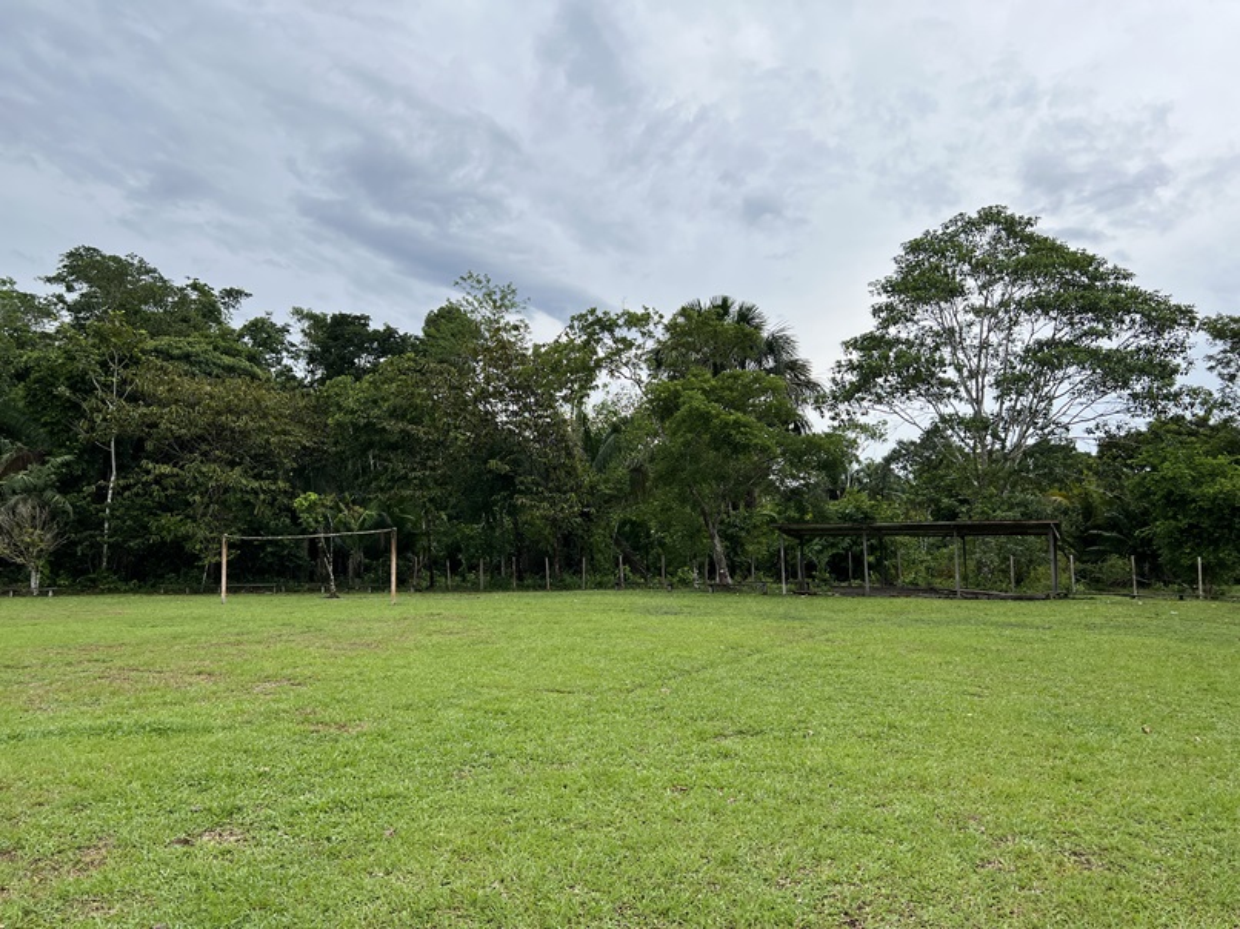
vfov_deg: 53.0
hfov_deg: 67.3
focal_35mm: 26
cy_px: 464
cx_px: 620
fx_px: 931
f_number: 1.5
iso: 50
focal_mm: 5.7
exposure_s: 1/2994
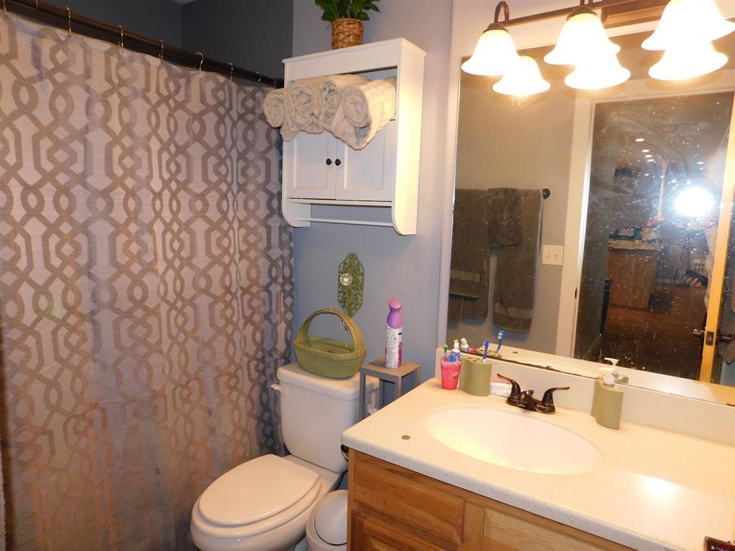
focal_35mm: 23
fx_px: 488
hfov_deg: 73.9
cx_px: 368
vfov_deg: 58.9
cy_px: 276
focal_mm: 4
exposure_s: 1/30
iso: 200
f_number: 3
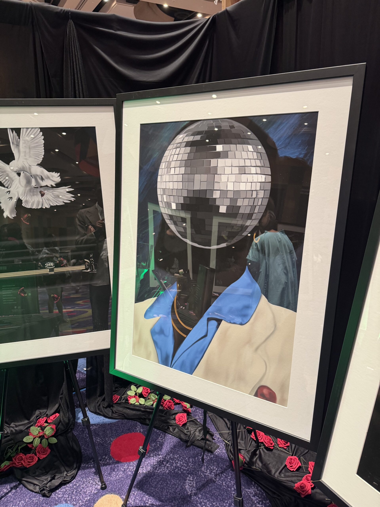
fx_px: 351
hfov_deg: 56.8
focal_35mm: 24
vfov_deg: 71.6
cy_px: 254
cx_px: 190
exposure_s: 1/56
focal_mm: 6.76
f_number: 1.78
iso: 320
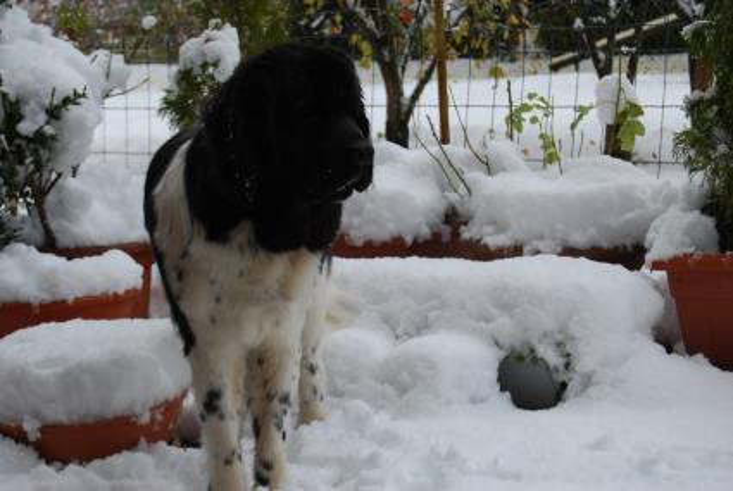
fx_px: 1683
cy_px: 246
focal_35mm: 82
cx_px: 366
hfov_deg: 24.6
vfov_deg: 16.6
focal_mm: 55
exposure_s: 1/160
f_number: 6.3
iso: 100
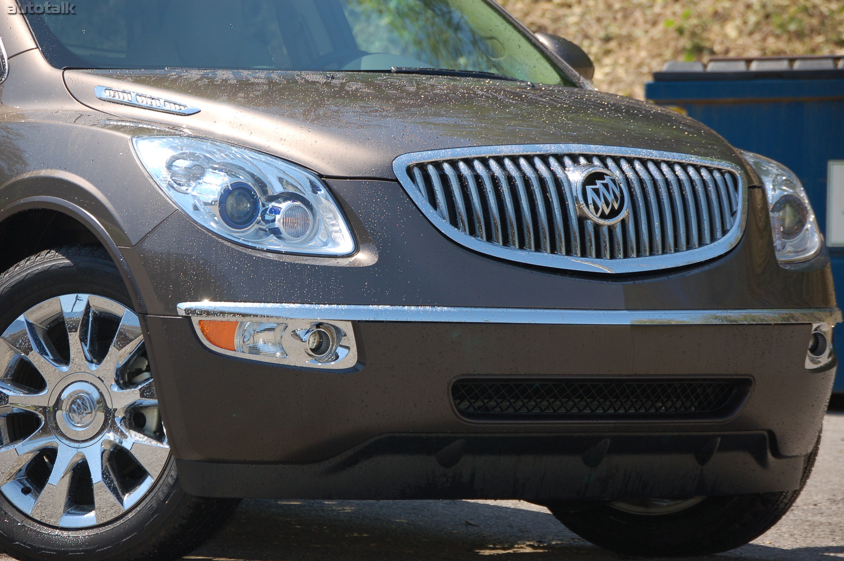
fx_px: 4216
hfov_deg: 11.4
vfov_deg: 7.6
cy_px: 280
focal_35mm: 180
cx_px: 422
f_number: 5.6
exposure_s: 1/500
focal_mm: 120
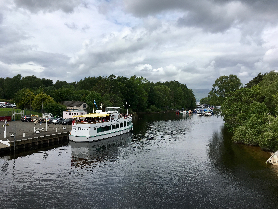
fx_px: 233
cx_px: 139
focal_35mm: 29
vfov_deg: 48.2
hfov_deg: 61.7
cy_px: 104
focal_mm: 4.15
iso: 25
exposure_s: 1/2262
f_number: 2.2
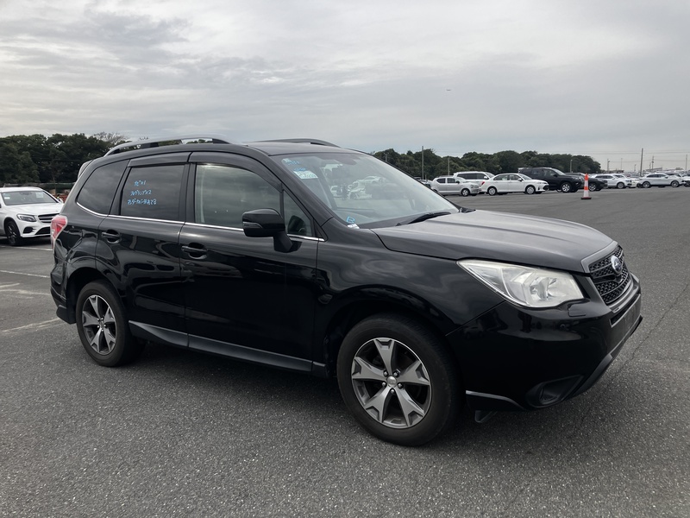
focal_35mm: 28
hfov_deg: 63.4
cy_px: 259
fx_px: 558
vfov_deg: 49.7
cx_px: 345
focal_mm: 3.99
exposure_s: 1/1185
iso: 32
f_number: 1.8
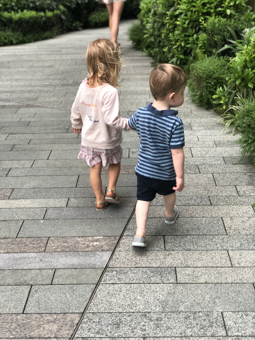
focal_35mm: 52
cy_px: 170
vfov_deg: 36.8
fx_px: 511
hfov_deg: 28.0
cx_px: 128
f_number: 2.4
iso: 40
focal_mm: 6
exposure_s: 1/60
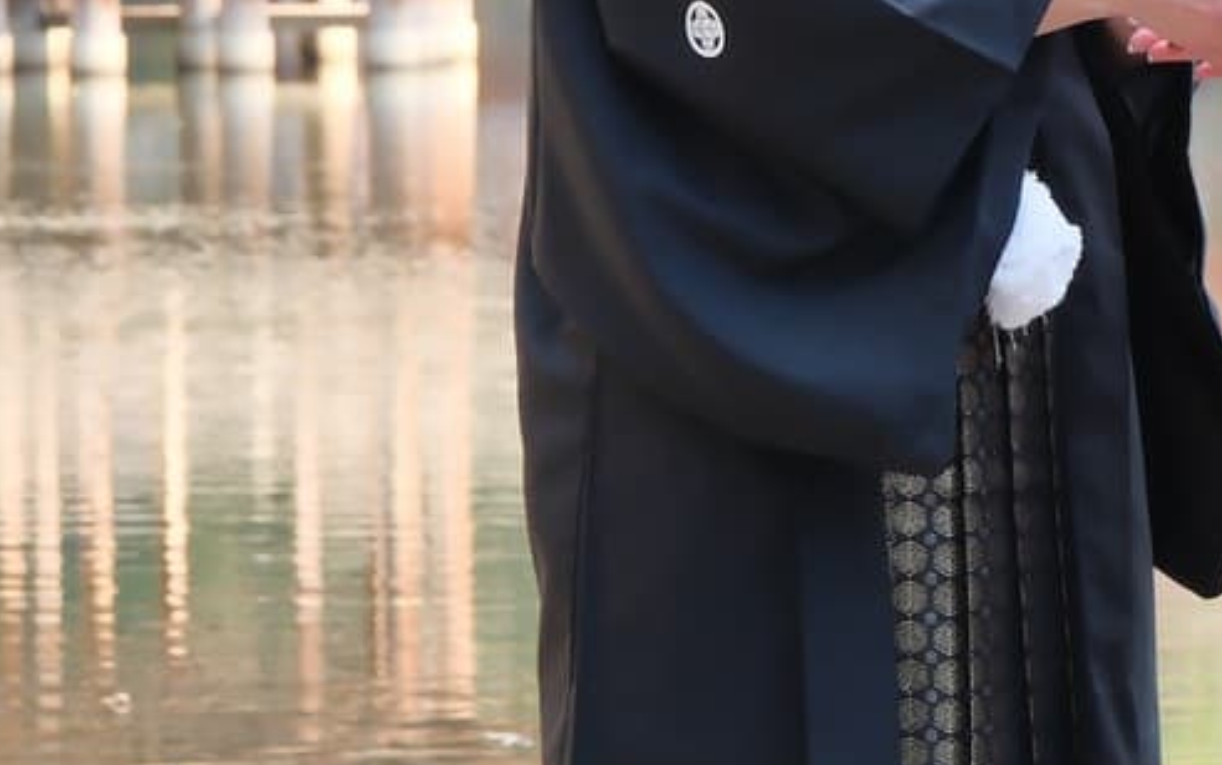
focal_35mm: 313
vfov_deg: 4.2
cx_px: 914
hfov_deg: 6.7
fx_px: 10429
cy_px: 77
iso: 800
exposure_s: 1/80
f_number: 7.1
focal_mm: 70
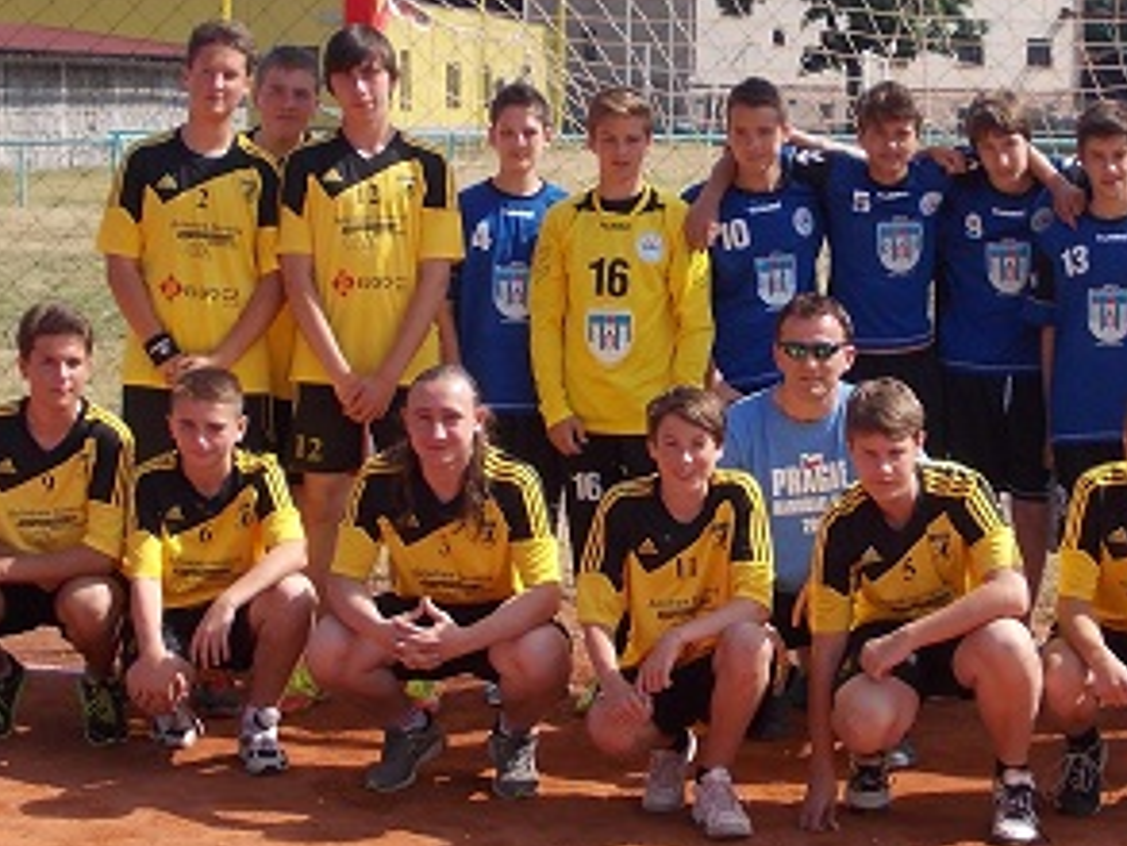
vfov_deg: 16.8
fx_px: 2866
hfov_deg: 22.1
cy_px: 350
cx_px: 815
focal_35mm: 88
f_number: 6.5
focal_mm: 6.1
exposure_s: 1/200
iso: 80
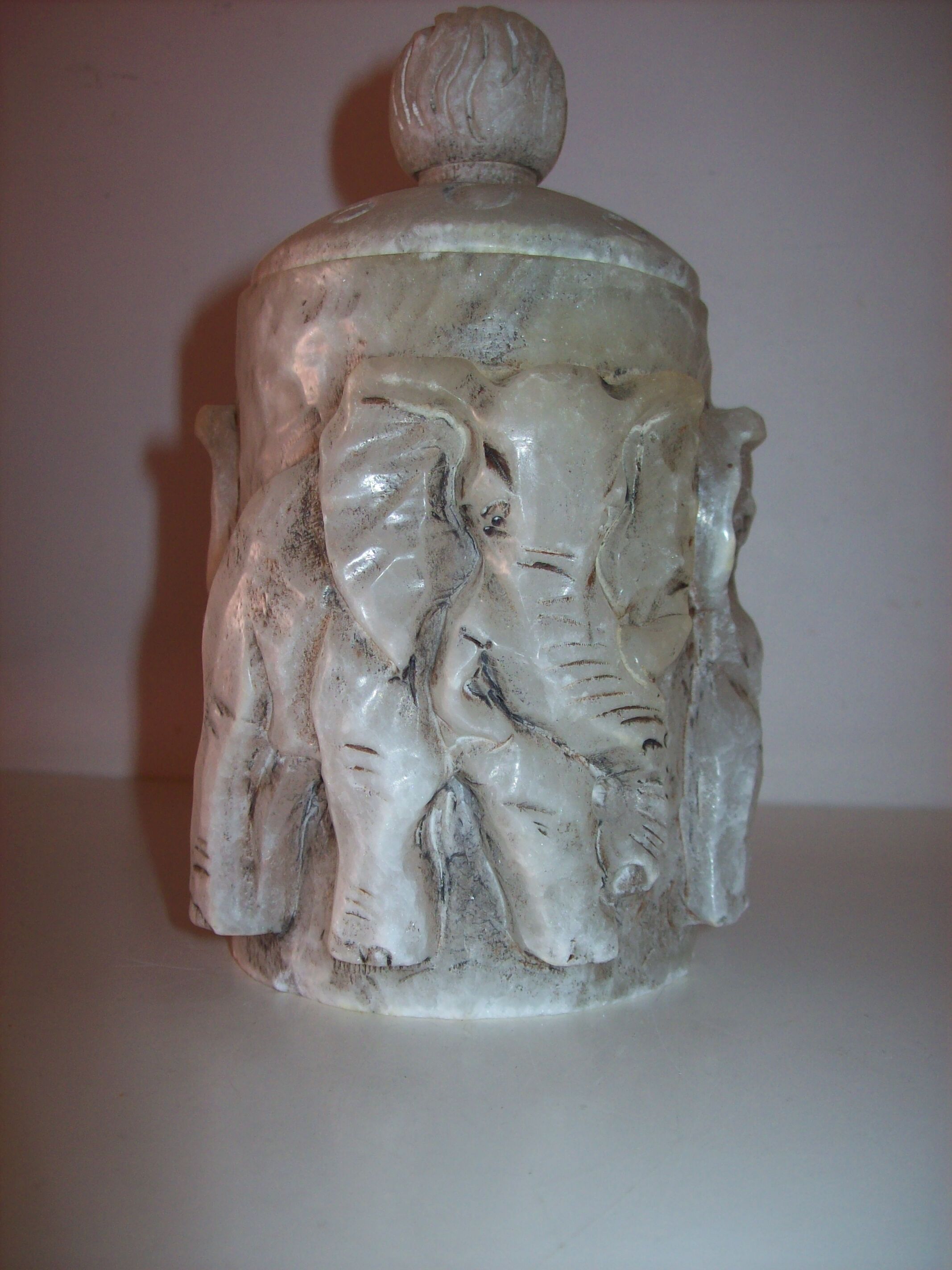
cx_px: 476
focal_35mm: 36
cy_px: 635
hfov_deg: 39.6
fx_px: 1321
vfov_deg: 51.4
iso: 80
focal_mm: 6
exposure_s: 1/64
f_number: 2.7
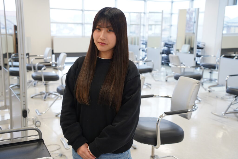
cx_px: 119
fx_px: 291
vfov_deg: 30.5
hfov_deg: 44.5
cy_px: 80
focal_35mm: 44
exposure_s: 1/80
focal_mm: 44
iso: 800
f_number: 4.5
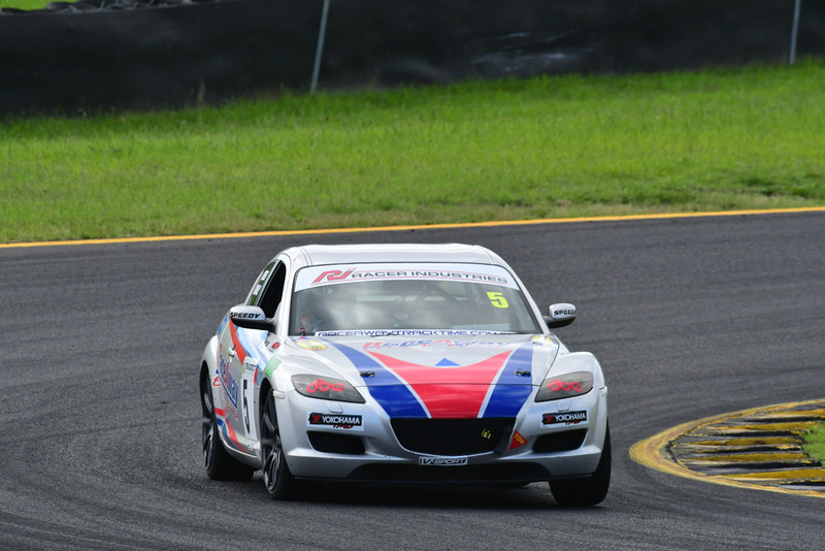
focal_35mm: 750
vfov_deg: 1.8
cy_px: 276
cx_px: 412
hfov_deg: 2.7
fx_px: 17193
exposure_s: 1/640
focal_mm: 500
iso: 1000
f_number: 11
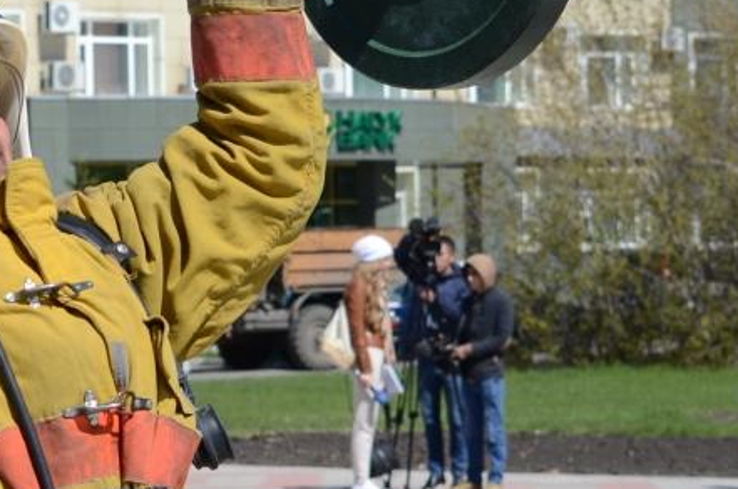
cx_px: 32
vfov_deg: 6.8
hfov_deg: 10.1
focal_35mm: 202
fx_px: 4132
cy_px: 275
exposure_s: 1/1000
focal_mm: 58
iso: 250
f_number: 6.3
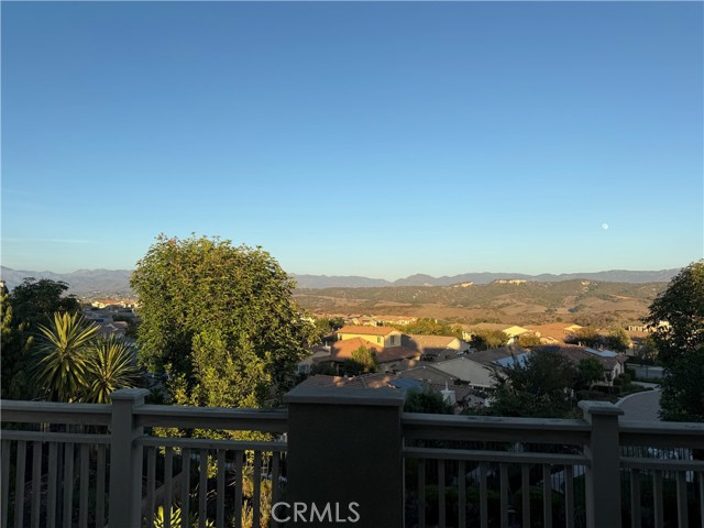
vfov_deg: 56.8
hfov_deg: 71.6
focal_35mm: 24
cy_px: 264
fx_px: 488
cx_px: 352
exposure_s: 1/2907
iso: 80
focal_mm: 6.76
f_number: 1.78
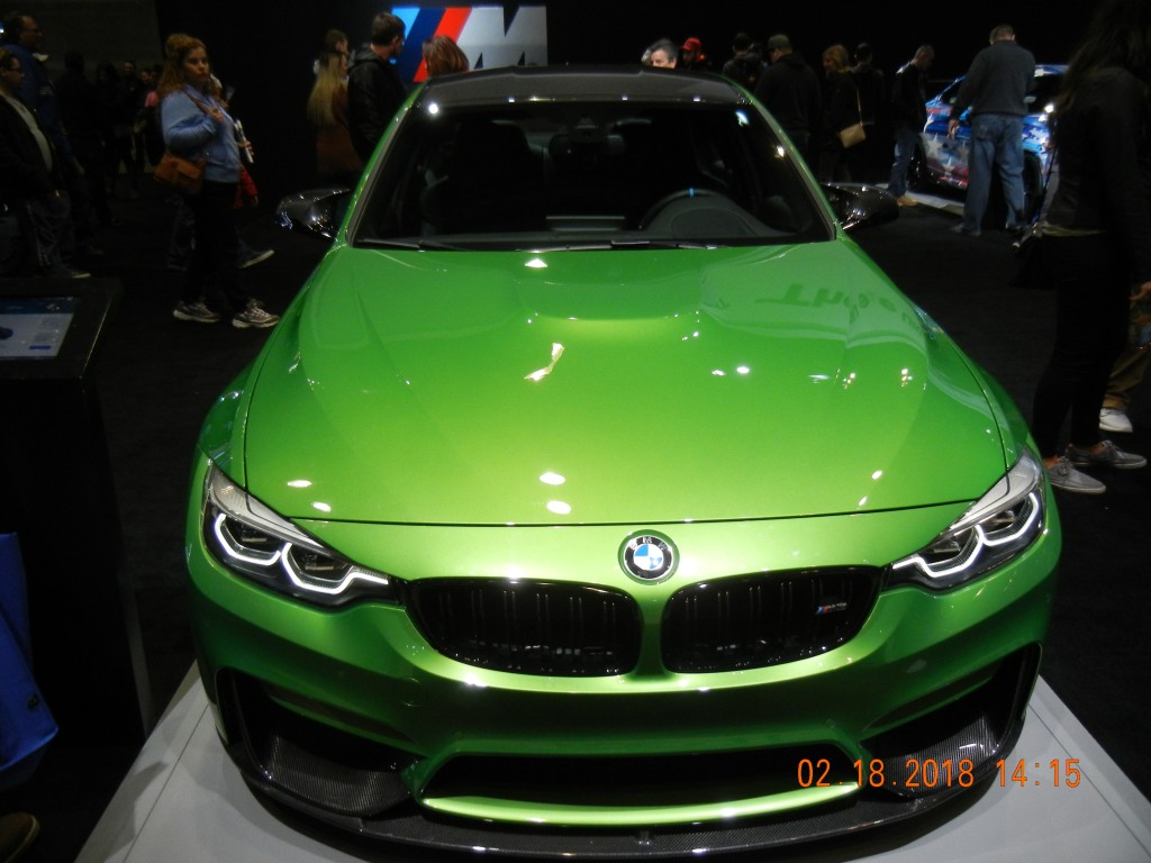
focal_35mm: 30
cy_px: 432
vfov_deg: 46.8
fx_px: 998
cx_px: 576
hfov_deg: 60.0
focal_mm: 5.4
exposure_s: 1/250
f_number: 3.5
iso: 425
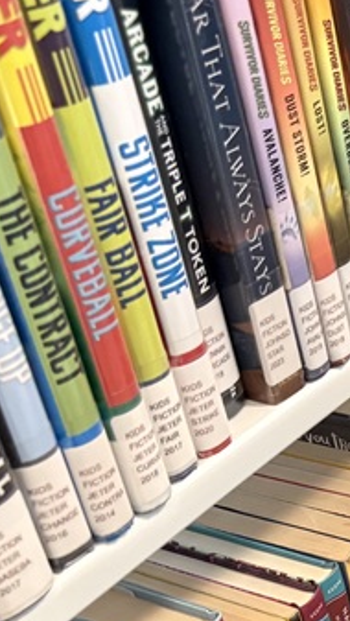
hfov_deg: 12.3
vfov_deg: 24.4
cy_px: 488
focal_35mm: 86
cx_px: 715
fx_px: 1416
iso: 400
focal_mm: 5.96
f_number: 1.6
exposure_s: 1/40
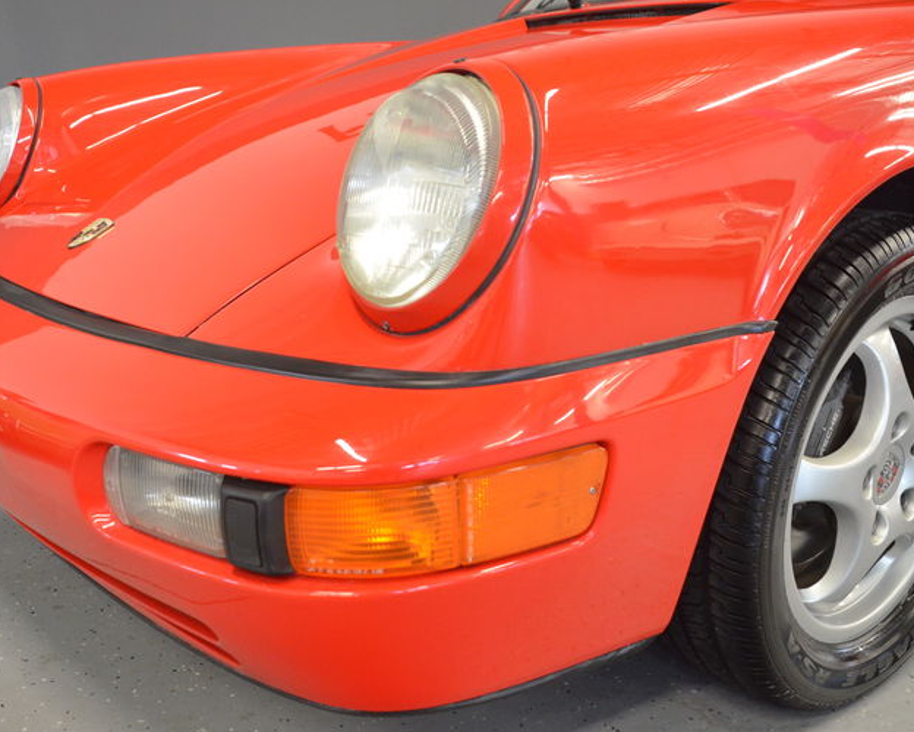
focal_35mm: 38
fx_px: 1029
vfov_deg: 39.2
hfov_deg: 47.7
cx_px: 378
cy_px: 367
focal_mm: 22
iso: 3200
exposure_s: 1/20
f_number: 3.8
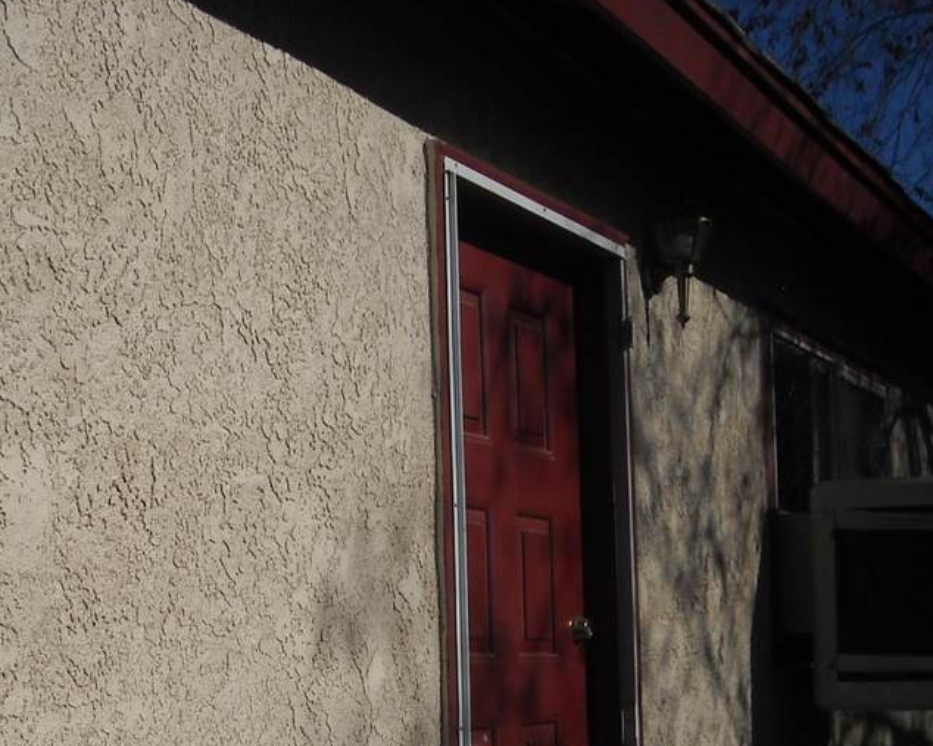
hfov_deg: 27.4
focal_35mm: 69
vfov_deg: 21.7
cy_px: 674
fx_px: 1905
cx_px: 313
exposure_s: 1/1043
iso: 64
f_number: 5.6
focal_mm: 5.7
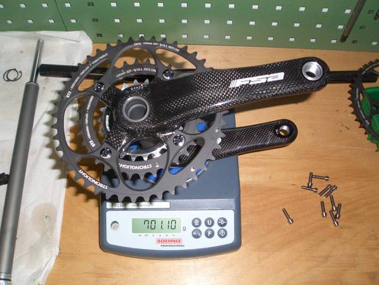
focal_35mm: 36
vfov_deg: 39.7
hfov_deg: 51.4
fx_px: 394
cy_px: 142
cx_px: 190
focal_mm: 4.8
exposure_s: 1/40
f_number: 4
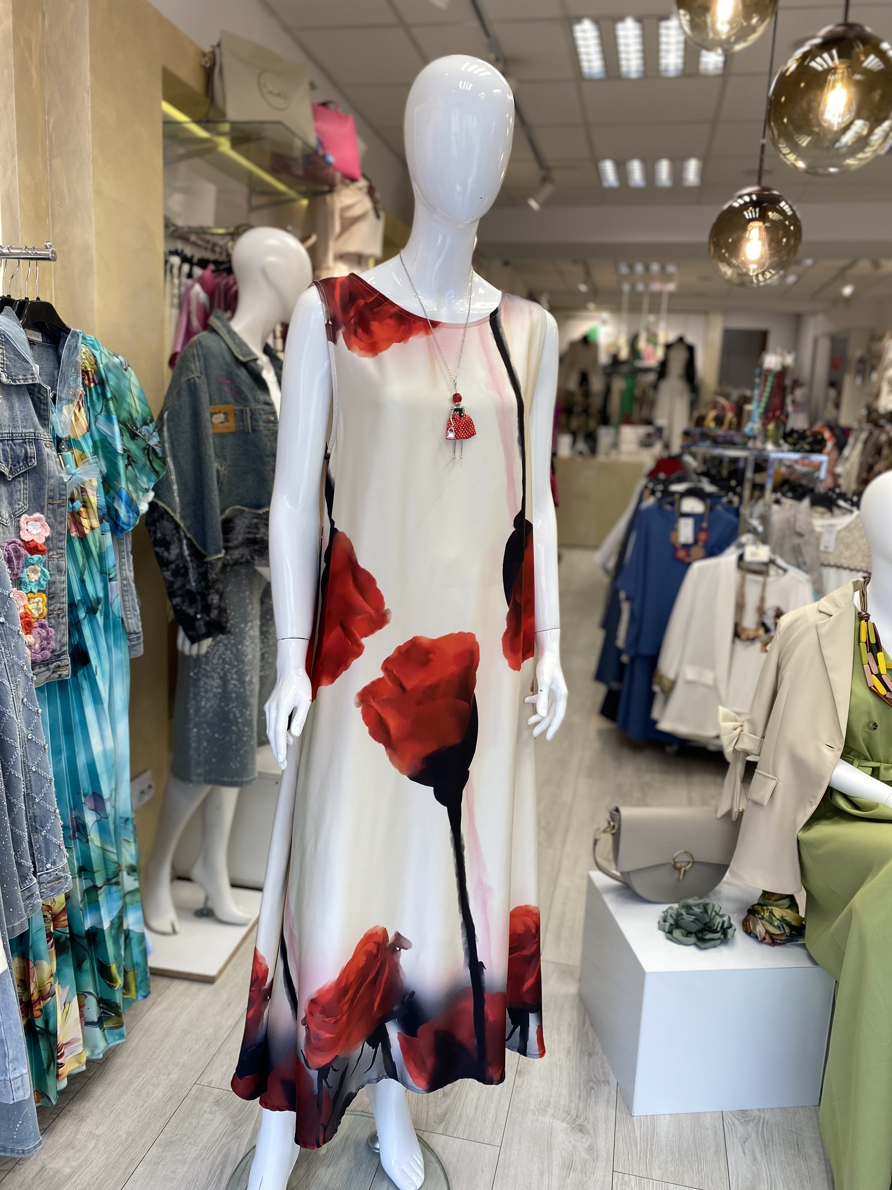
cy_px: 595
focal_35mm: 26
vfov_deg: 67.3
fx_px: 893
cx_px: 446
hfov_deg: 53.1
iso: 32
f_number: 1.8
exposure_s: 1/106
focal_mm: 4.25
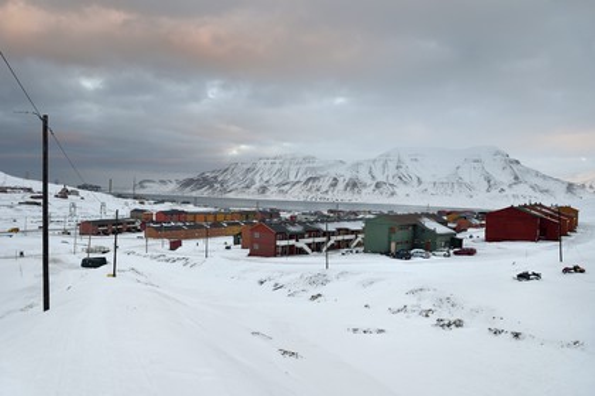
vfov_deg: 53.1
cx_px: 298
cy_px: 198
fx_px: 397
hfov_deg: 73.7
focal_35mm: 24
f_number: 9
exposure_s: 1/125
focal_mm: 24
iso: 400
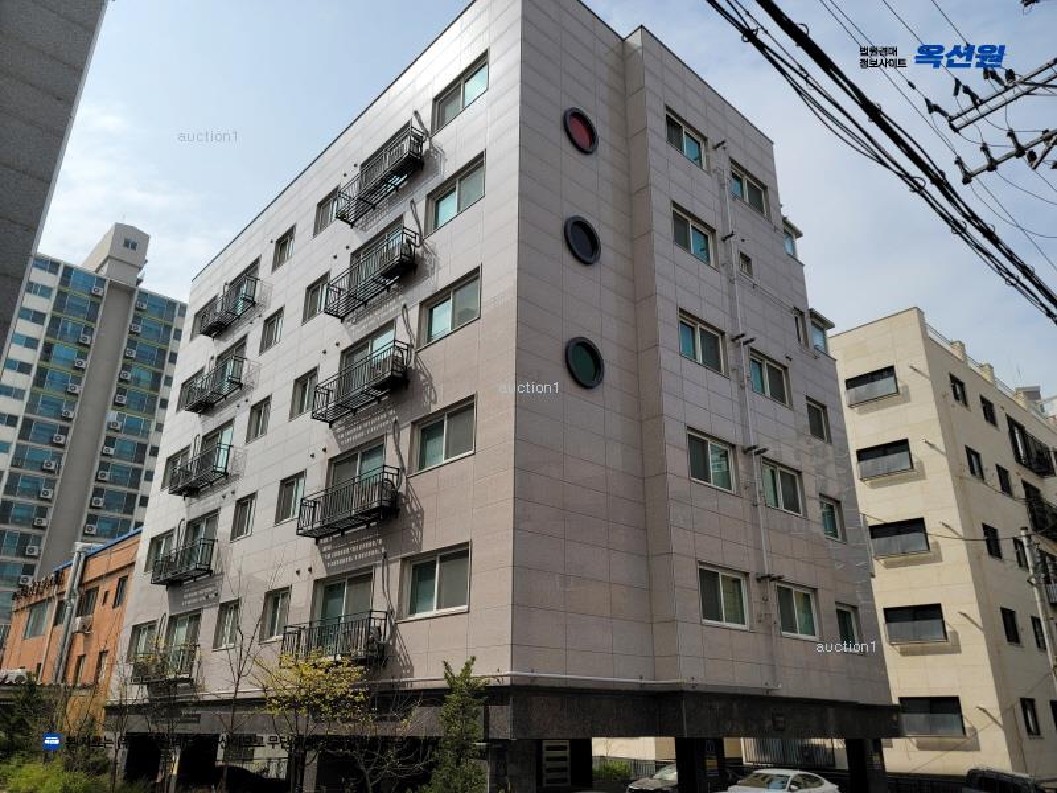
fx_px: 763
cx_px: 528
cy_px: 396
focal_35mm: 25
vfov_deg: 54.9
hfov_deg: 69.4
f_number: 1.8
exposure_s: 1/1571
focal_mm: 7
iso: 20
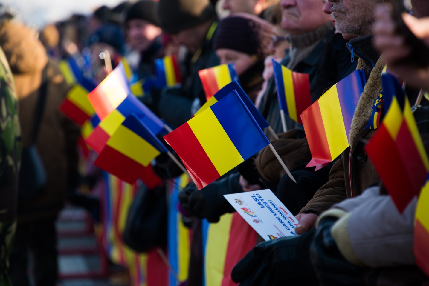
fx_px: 3576
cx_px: 214
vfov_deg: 4.6
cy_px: 143
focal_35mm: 300
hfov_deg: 6.9
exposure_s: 1/80
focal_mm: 300
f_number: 7.1
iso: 100
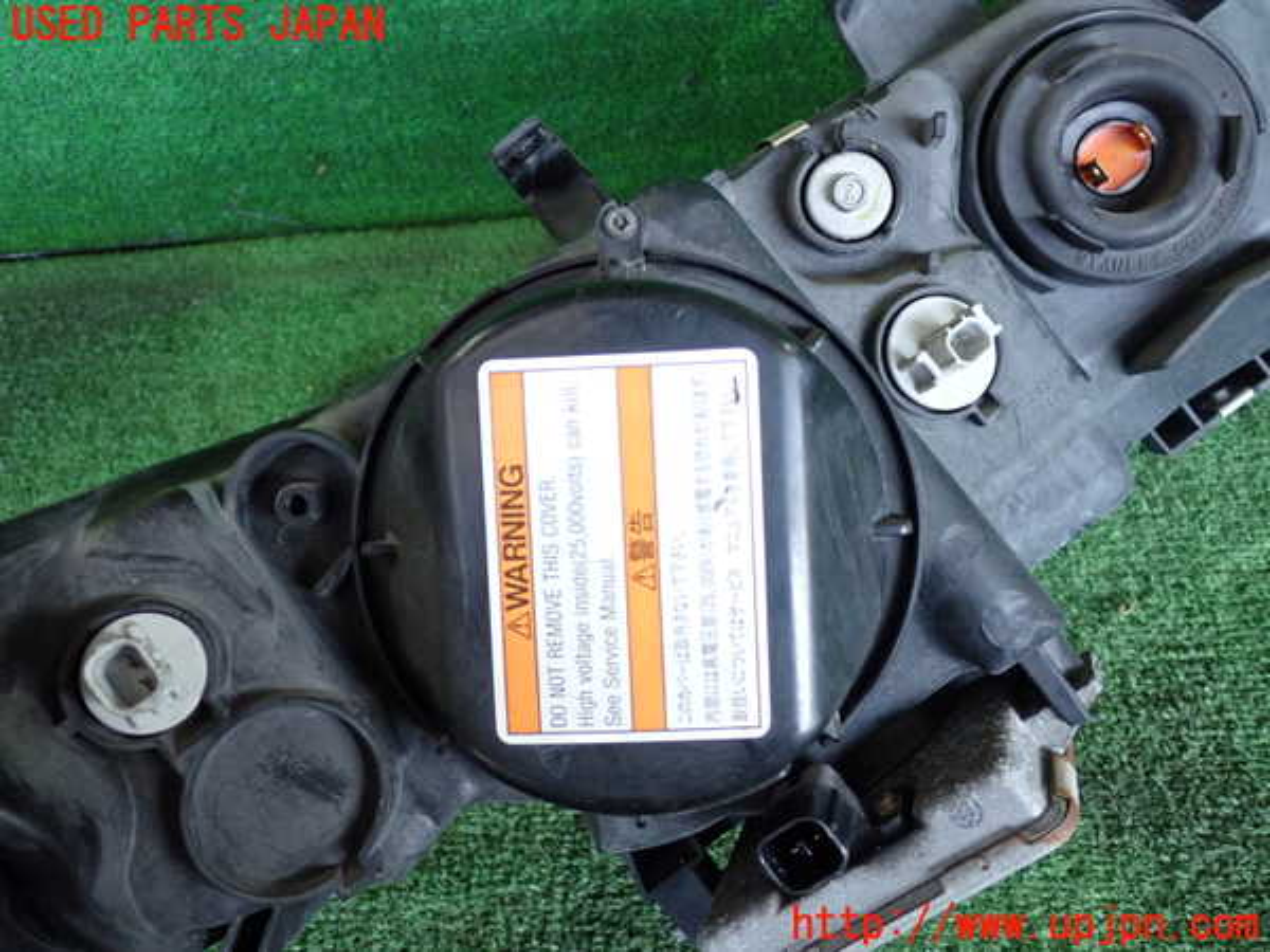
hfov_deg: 51.4
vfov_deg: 39.7
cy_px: 476
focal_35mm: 36
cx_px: 635
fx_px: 1321
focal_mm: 6.37
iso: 500
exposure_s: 1/125
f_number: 2.5
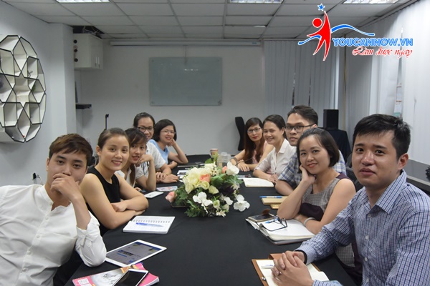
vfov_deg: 42.3
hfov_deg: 60.3
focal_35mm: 31
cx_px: 215
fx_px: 370
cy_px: 143
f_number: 4.2
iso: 1600
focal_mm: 11.5
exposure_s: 1/60
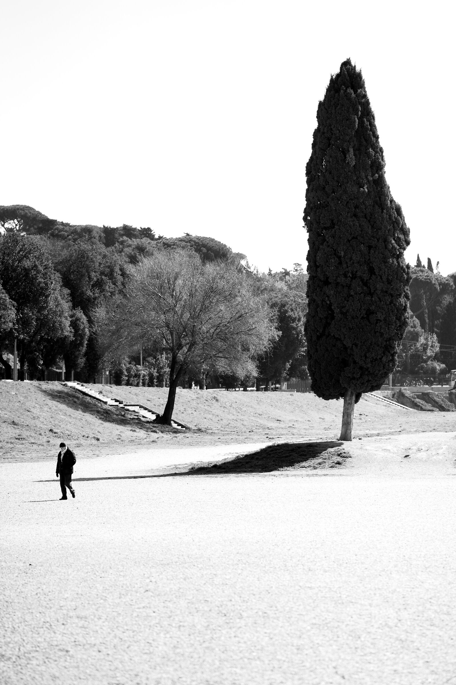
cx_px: 228
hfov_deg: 7.6
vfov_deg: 11.4
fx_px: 3424
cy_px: 342
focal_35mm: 180
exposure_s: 1/8000
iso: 1000
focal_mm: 180
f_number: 4
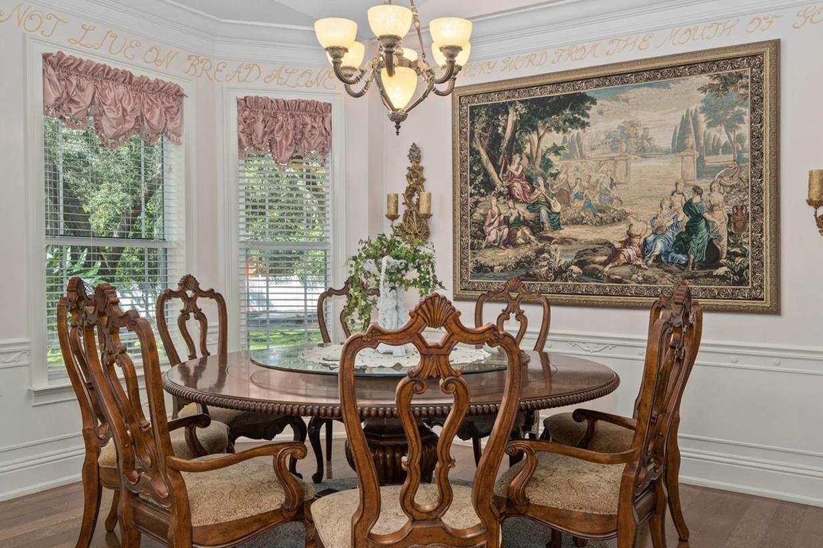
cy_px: 283
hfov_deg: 61.9
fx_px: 686
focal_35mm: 30
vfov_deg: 43.6
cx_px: 417
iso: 320
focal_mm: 23
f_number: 8
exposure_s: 1/2
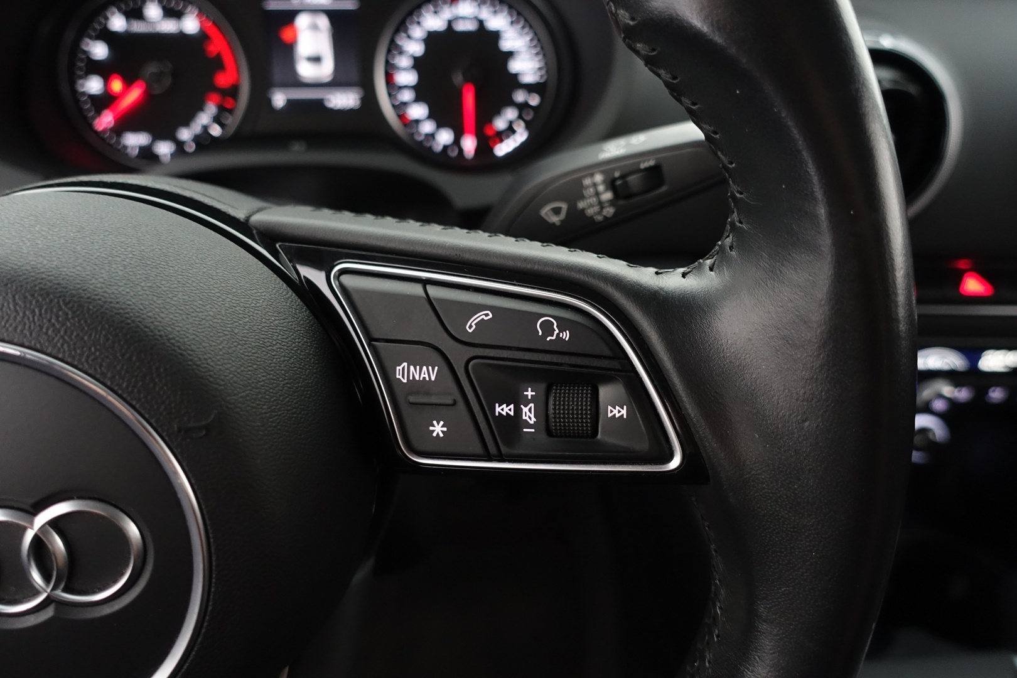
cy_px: 339
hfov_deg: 73.7
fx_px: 678
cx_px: 508
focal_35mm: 24
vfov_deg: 53.1
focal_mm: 8.8
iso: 1000
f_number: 2.5
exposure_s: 1/30
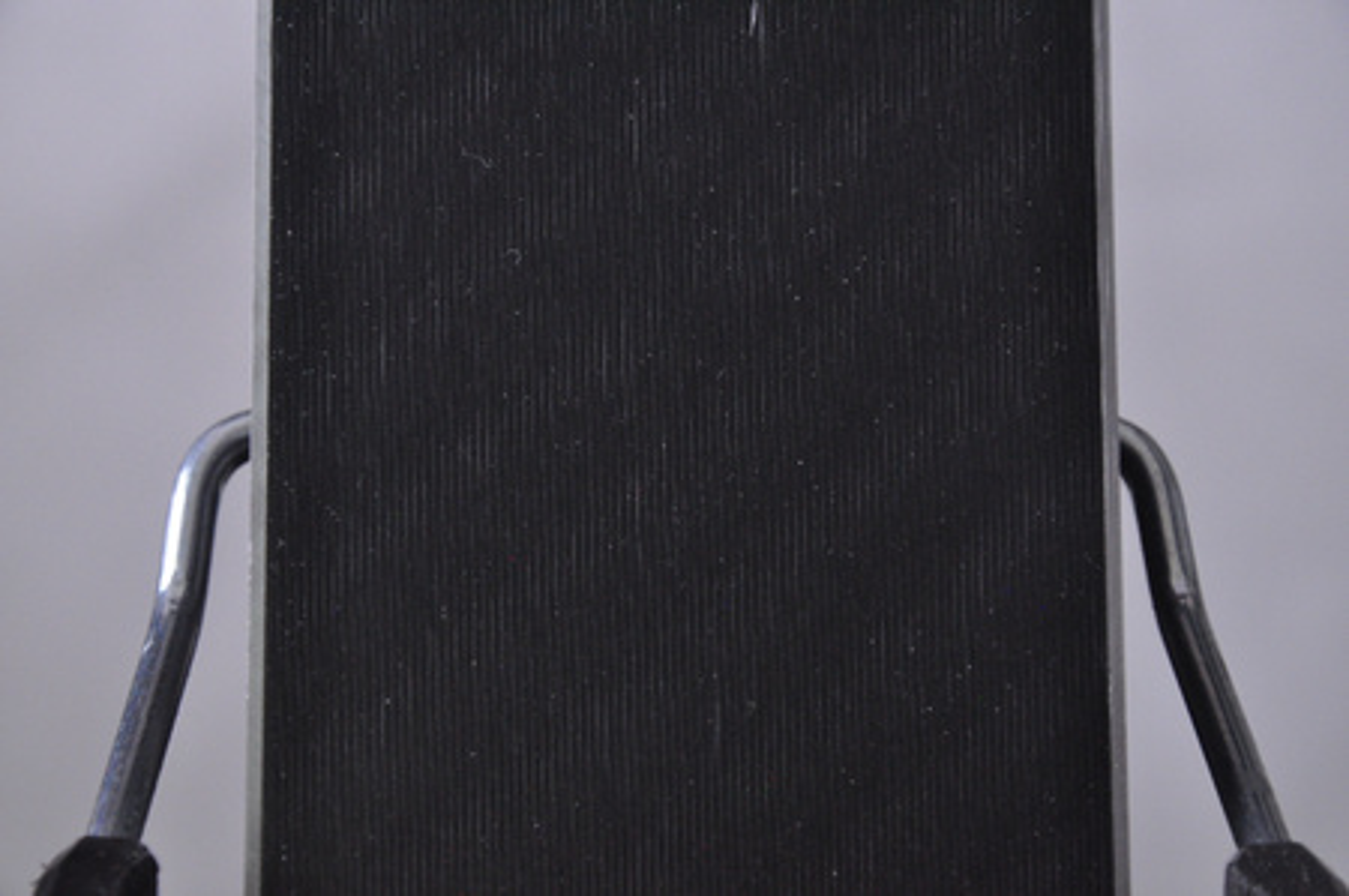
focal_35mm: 158
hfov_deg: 13.1
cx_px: 674
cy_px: 448
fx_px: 5895
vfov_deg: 8.7
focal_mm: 105
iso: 3200
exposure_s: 1/125
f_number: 9.5
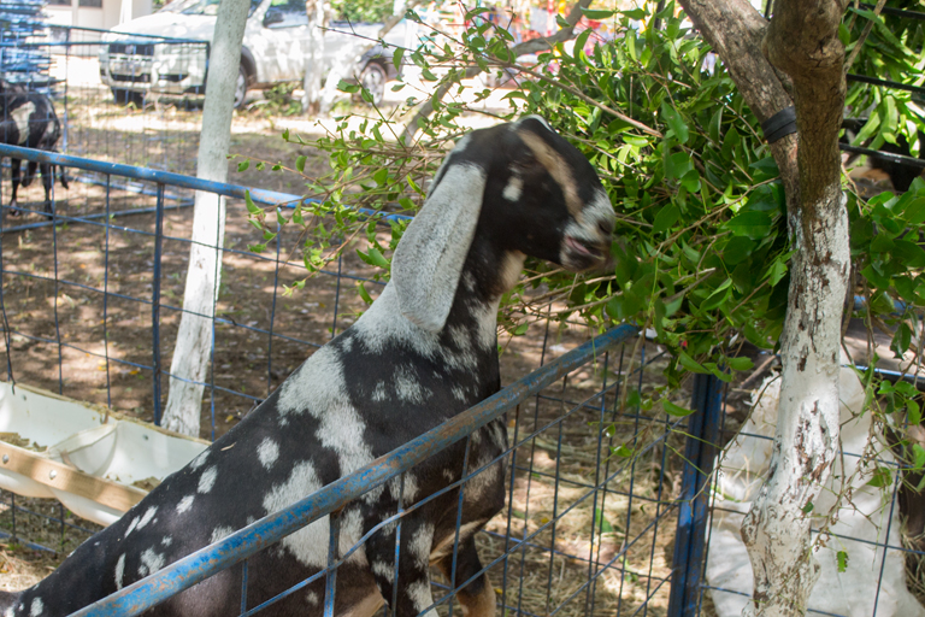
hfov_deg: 35.2
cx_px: 385
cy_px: 378
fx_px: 1456
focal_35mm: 57
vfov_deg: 23.9
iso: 360
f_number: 5.6
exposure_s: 1/80
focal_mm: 29
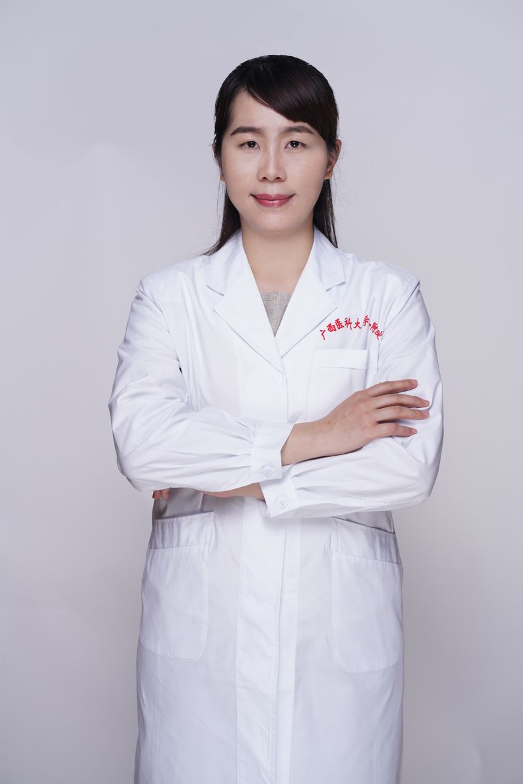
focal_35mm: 85
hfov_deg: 16.1
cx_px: 262
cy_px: 392
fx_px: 1851
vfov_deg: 23.9
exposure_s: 1/160
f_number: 5.6
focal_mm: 85
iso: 100
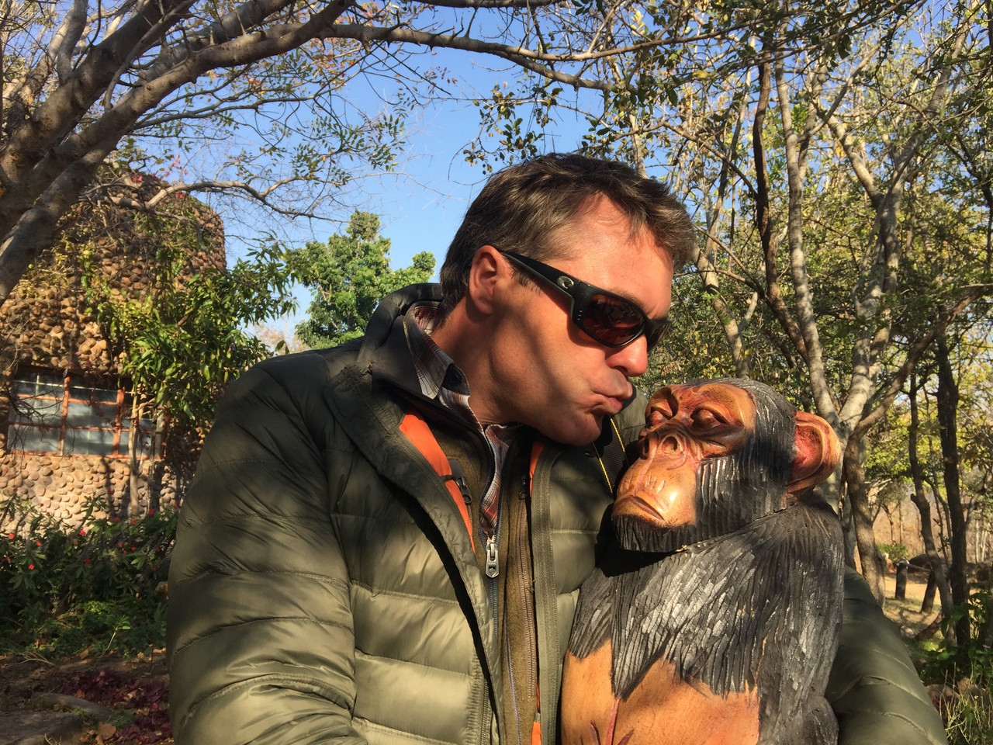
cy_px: 372
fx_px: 832
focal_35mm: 29
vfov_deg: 48.2
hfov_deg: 61.7
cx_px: 496
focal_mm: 4.15
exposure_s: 1/775
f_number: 2.2
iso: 32
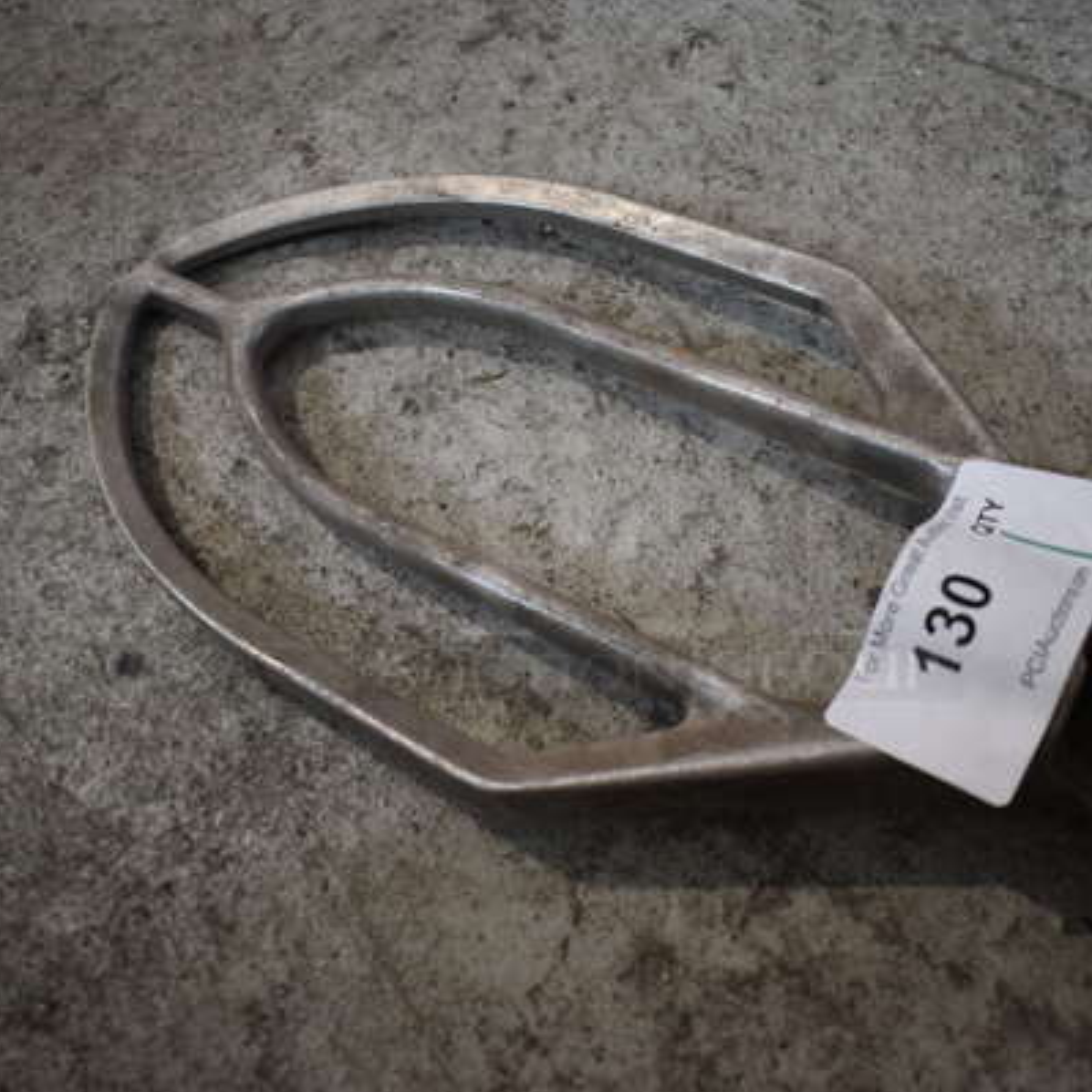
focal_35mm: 39
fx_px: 1392
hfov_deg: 42.6
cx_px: 660
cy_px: 556
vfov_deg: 42.8
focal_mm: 20
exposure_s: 1/125
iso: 1000
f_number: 3.5
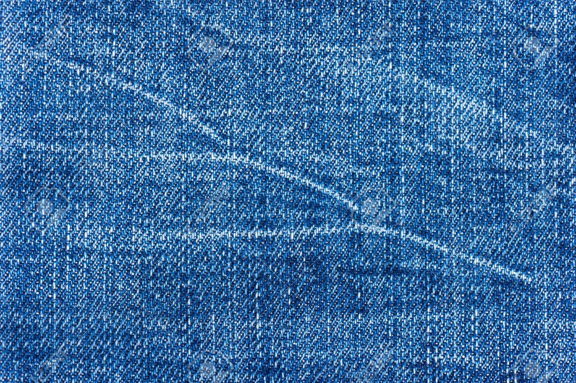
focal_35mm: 105
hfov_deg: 19.5
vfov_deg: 13.0
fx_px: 1679
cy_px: 192
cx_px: 288
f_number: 16
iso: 200
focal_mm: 105
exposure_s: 1/200
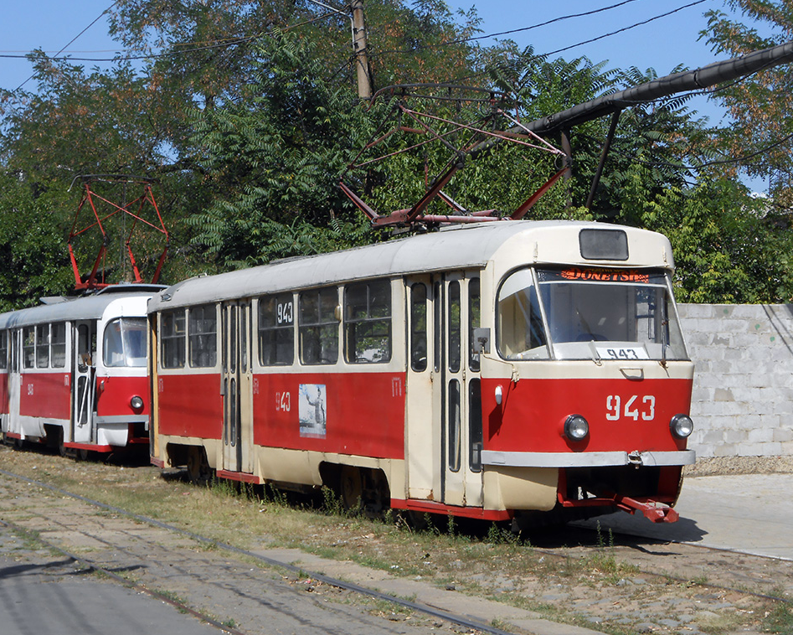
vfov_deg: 20.2
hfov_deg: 25.1
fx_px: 1784
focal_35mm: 76
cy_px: 319
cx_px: 384
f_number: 6
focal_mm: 12.8
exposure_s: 1/400
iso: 80
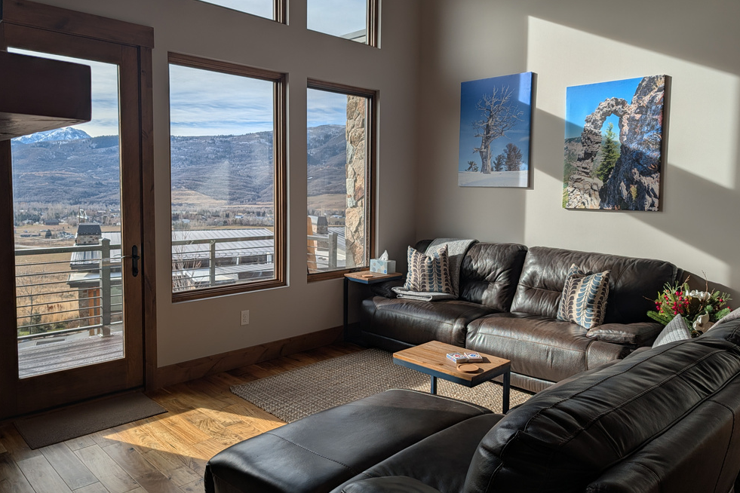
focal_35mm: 26
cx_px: 364
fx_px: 534
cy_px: 225
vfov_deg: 49.5
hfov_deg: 69.4
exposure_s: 1/1272
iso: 20
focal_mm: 6.9
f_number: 1.68
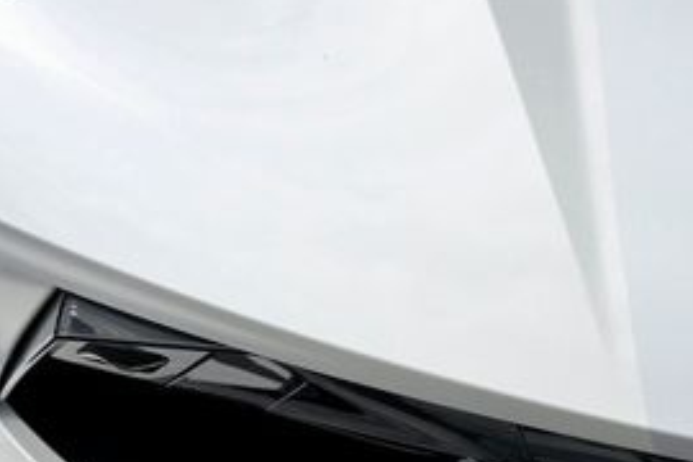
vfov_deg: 13.3
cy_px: 452
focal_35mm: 102
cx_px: 816
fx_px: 1963
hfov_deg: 19.0
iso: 160
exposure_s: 1/400
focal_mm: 43
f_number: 9
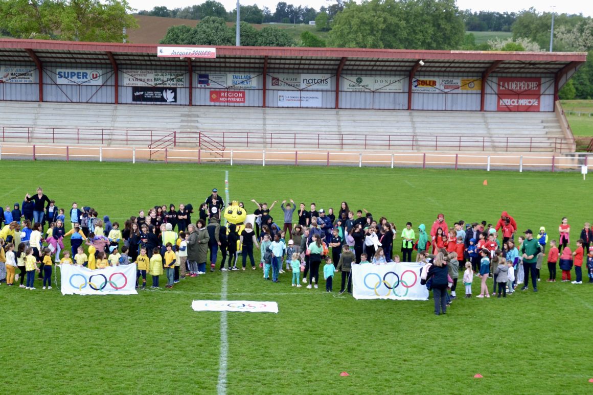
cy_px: 198
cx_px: 296
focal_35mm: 60
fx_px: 988
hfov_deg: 33.4
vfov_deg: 22.6
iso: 400
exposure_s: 1/80
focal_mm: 40
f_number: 8
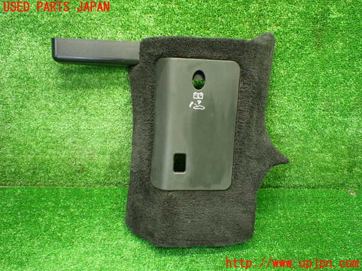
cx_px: 181
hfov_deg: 60.0
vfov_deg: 46.8
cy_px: 136
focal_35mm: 30
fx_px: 314
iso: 800
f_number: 2.3
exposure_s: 1/60
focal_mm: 5.4
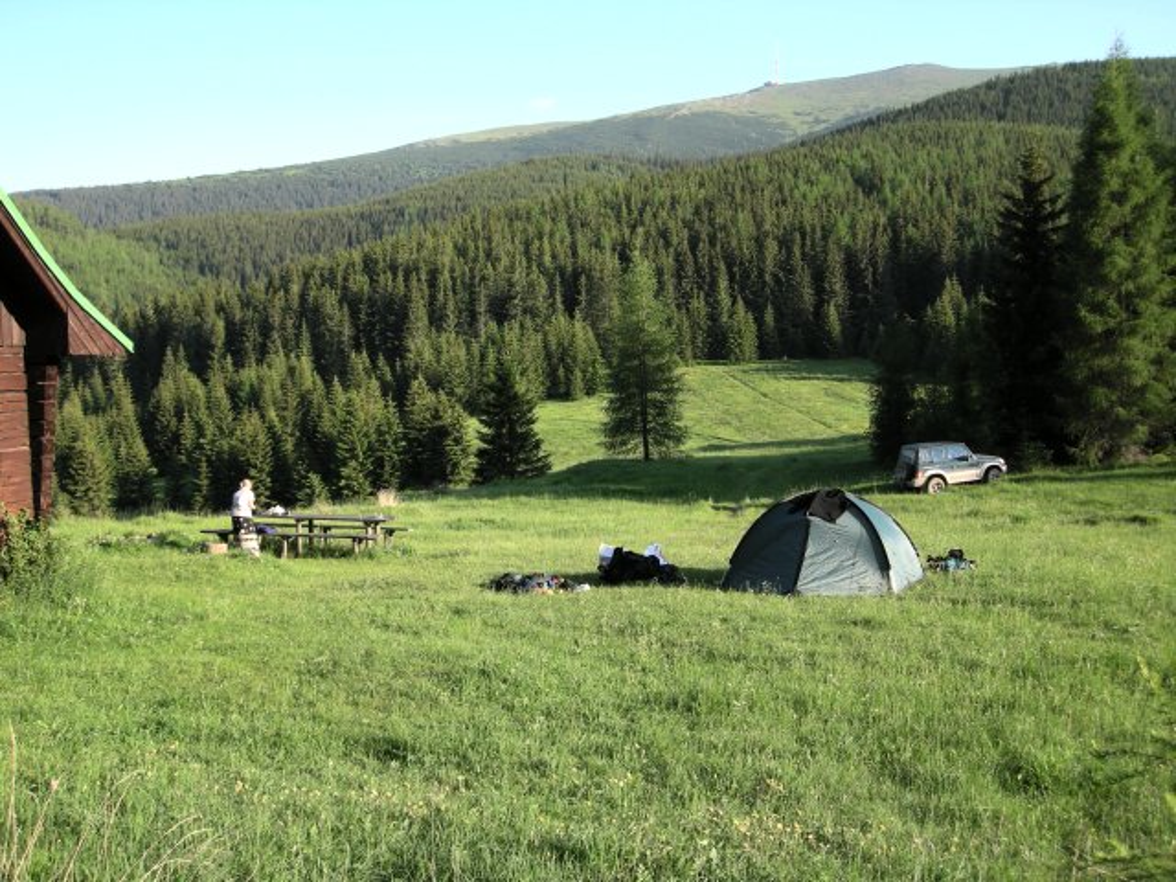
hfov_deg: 51.4
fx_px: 1223
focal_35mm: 36
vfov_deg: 39.7
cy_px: 441
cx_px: 588
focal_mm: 7.5
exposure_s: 1/120
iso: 64
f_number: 4.3
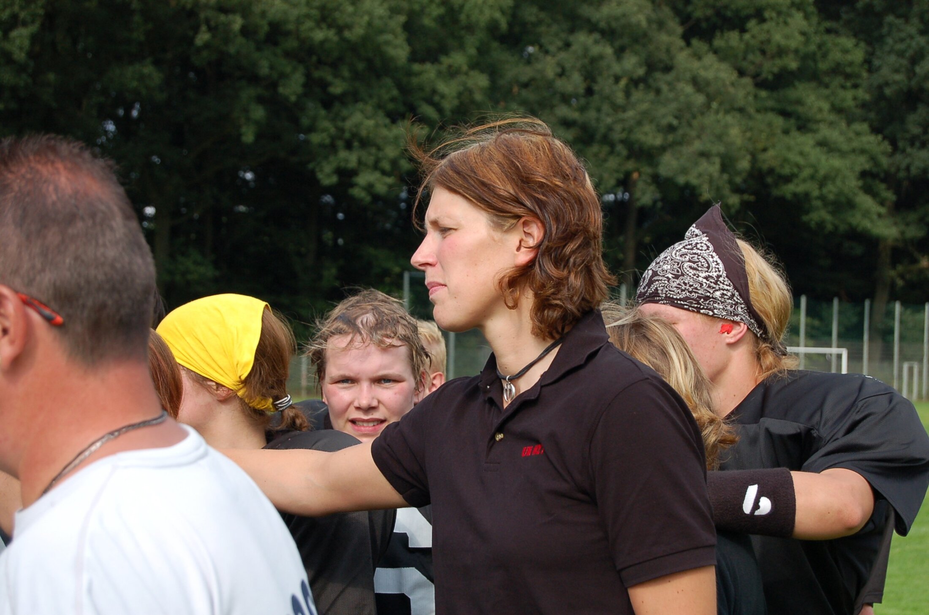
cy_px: 308
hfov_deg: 24.7
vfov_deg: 16.5
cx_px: 464
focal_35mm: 82
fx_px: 2125
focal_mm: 55
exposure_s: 1/640
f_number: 5.6
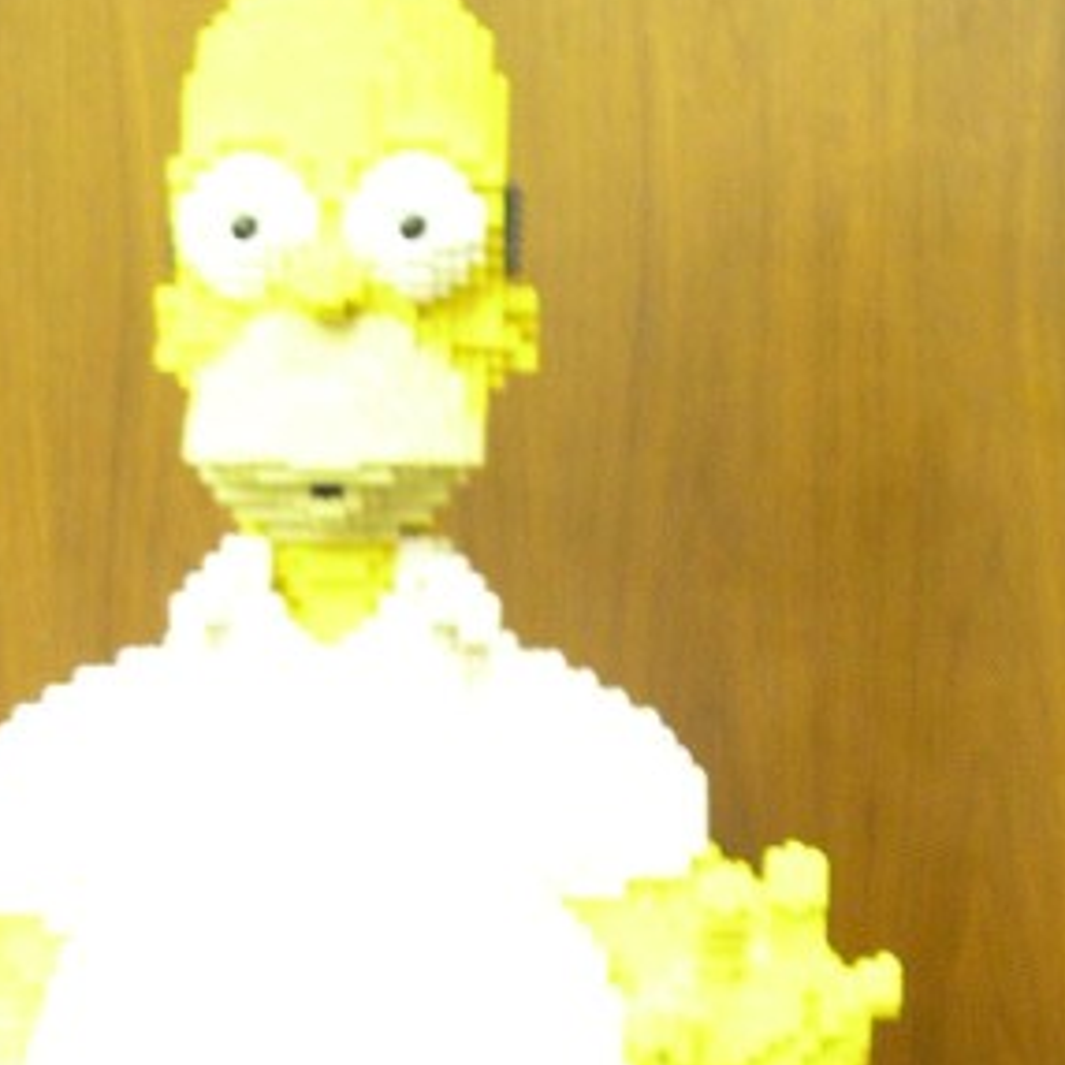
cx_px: 249
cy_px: 1102
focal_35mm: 94
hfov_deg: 18.4
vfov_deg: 18.0
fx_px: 3272
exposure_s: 1/4
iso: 400
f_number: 2.8
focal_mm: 8
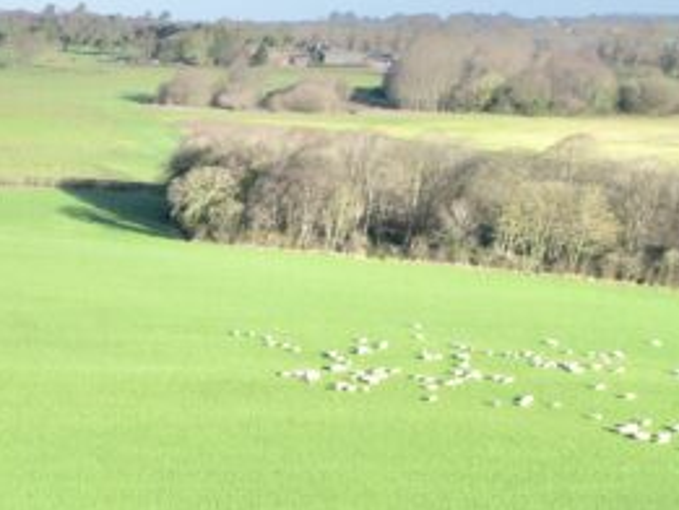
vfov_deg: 14.7
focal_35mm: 94
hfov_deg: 17.4
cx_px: -507
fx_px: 1845
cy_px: 765
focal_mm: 6.72
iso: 150
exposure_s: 1/2000
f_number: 1.7
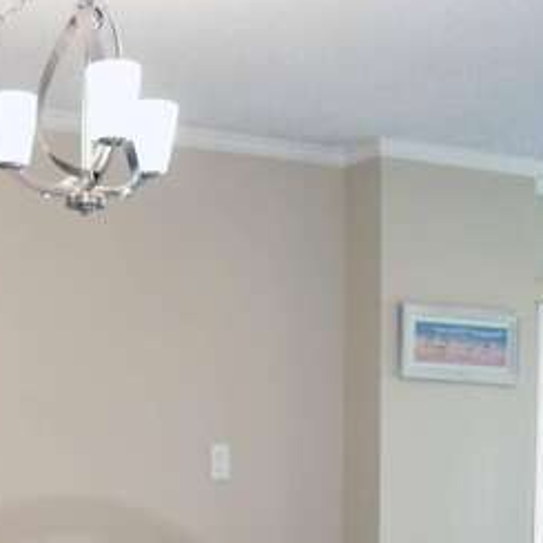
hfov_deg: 21.5
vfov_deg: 23.3
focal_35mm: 72
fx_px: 1278
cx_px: -175
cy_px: 506
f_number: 4
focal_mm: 18
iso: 1100
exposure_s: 1/125
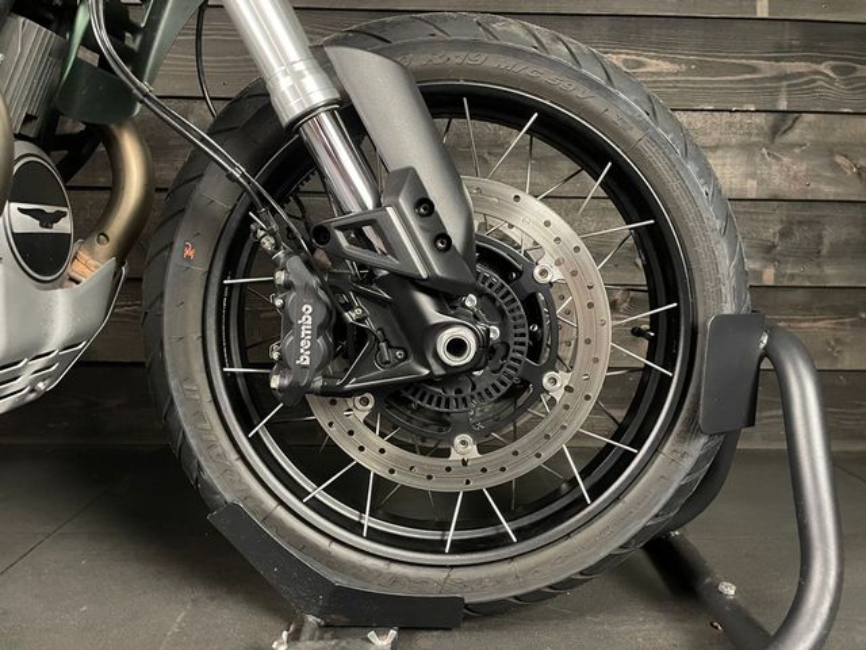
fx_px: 650
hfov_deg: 67.3
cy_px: 325
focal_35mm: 26
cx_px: 433
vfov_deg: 53.1
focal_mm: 4.2
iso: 640
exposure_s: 1/25
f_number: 1.6
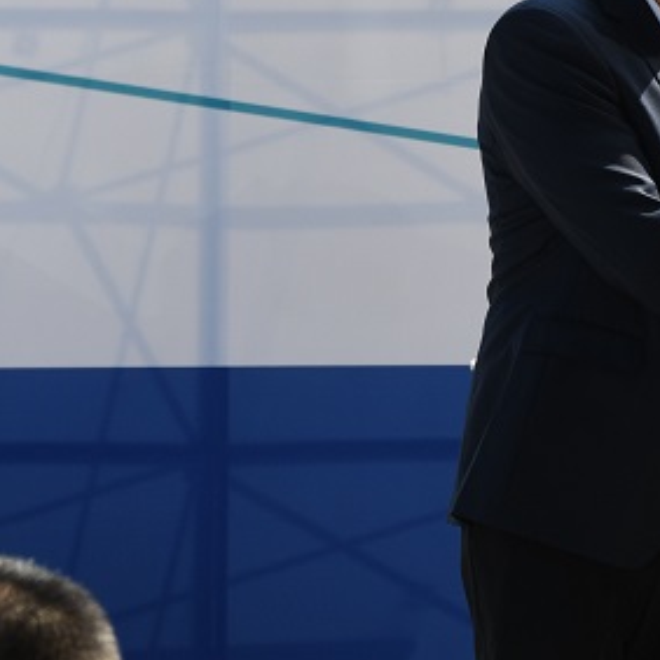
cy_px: 42
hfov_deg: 6.2
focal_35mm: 281
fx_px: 6061
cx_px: 859
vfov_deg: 6.2
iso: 400
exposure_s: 1/1000
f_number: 8
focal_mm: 65
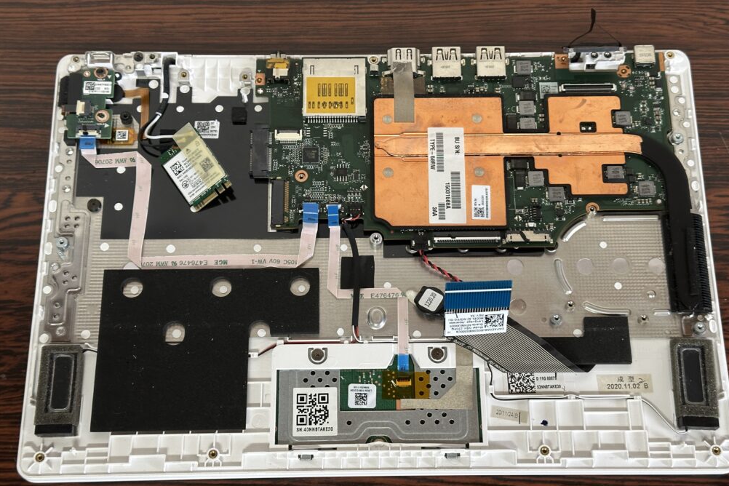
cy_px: 267
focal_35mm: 51
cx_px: 370
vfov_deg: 26.5
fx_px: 1033
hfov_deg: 38.9
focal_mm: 6.86
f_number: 1.78
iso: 200
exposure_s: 1/33
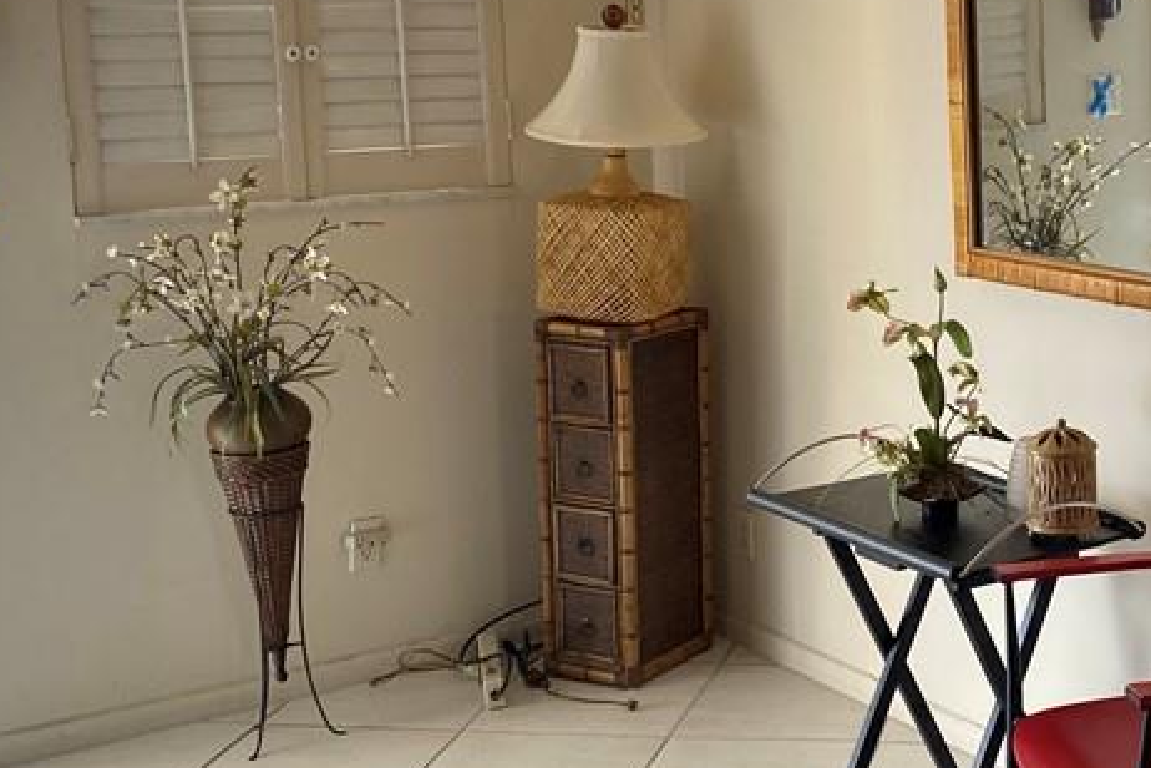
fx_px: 1918
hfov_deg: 32.0
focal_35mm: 60
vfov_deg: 22.6
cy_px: 362
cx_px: 1007
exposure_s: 1/121
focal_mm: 4.25
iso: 100
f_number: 1.8
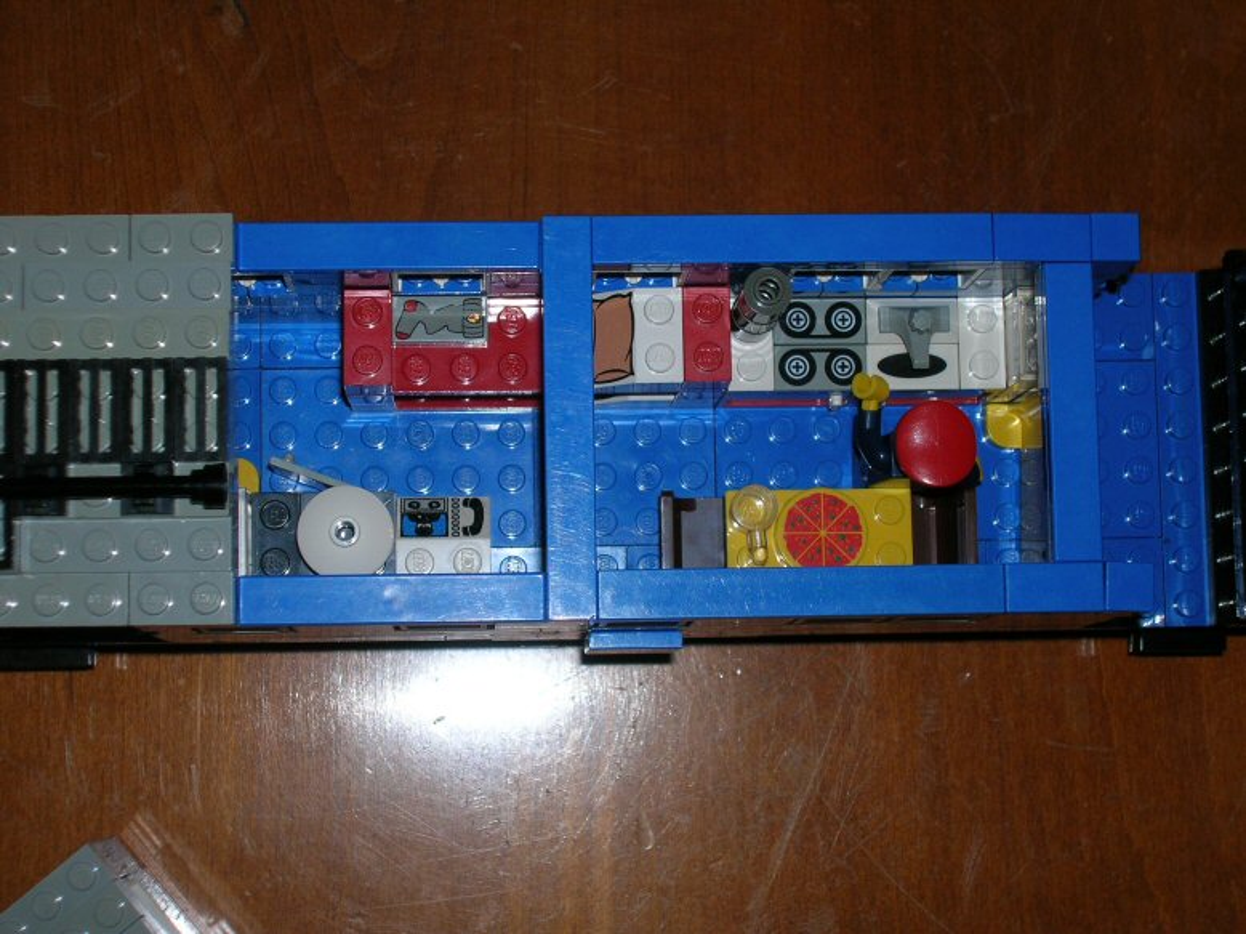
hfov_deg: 26.3
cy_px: 467
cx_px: 623
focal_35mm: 74
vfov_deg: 19.9
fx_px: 2663
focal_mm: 12.3
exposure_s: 1/60.1
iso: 50
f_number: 4
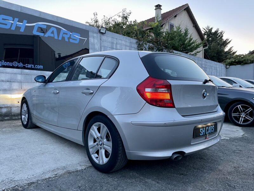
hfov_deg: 67.3
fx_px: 191
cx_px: 127
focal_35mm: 26
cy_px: 96
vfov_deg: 53.1
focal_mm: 4.2
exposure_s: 1/60
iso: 125
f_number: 1.6
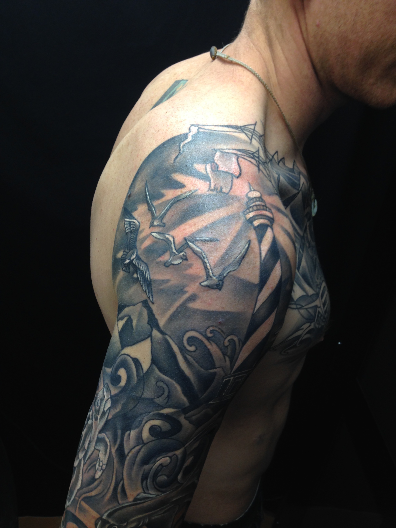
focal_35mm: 33
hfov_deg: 42.9
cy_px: 264
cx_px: 198
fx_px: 503
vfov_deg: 55.4
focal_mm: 4.12
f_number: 2.4
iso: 50
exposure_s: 1/30
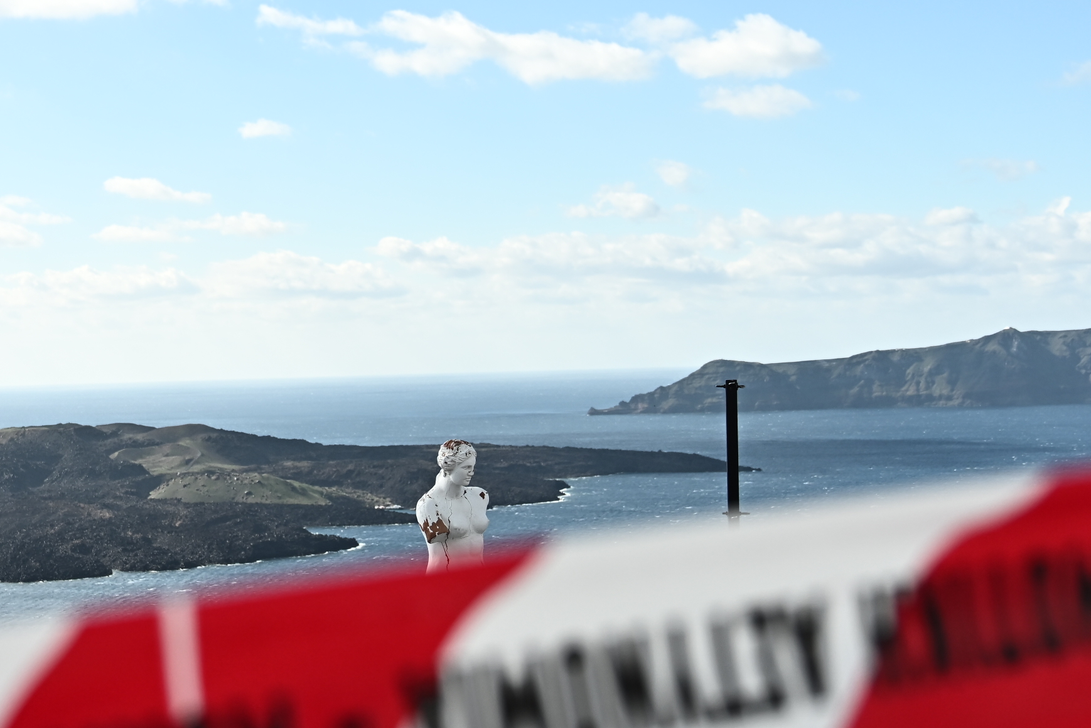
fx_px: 1727
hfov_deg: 34.9
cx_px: 421
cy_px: 478
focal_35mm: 57
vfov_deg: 23.7
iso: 250
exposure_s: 1/2000
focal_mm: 29
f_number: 4.5
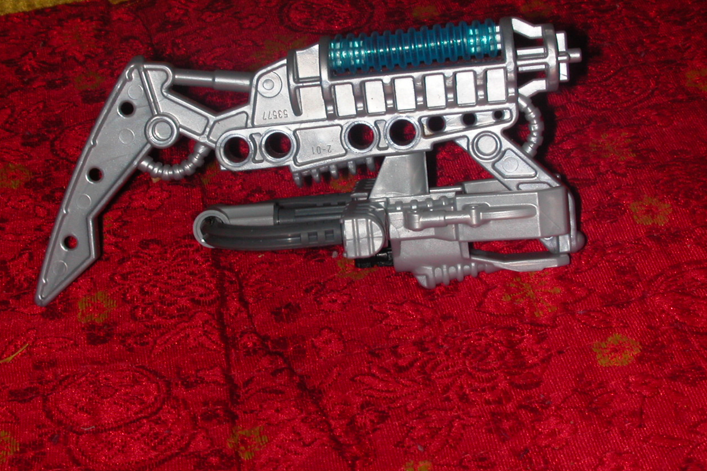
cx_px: 351
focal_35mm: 77
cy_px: 207
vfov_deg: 17.7
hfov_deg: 26.3
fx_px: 1512
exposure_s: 1/59.9
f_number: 6.4
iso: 100
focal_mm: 11.1
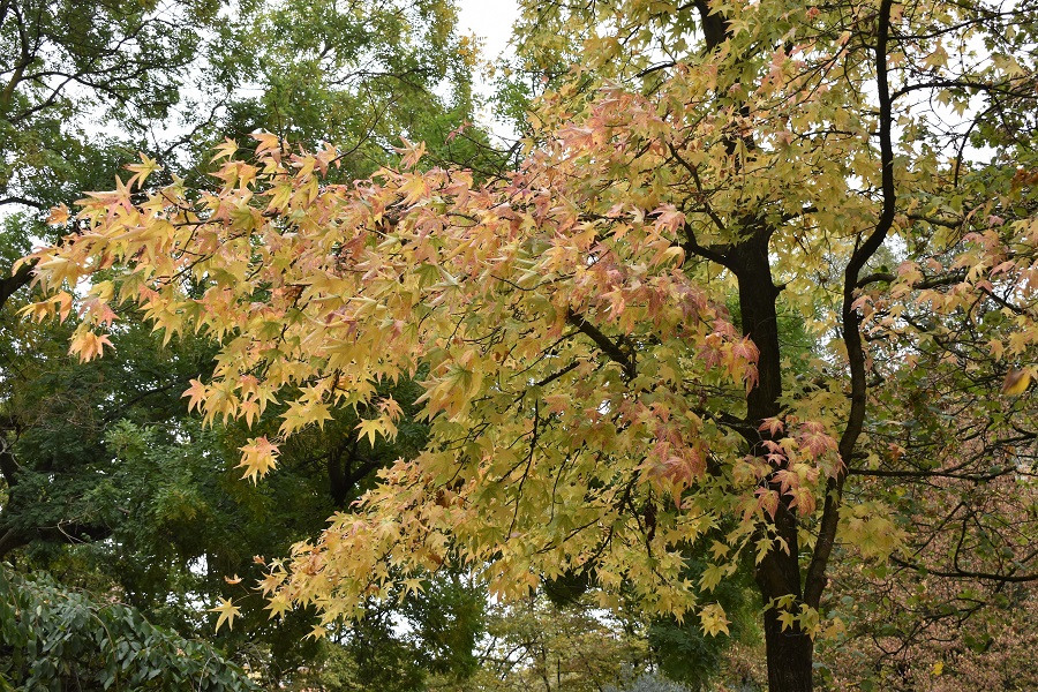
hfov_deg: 41.1
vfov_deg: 28.1
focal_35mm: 48
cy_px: 346
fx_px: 1384
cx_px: 519
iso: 400
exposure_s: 1/200
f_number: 7.1
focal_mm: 32
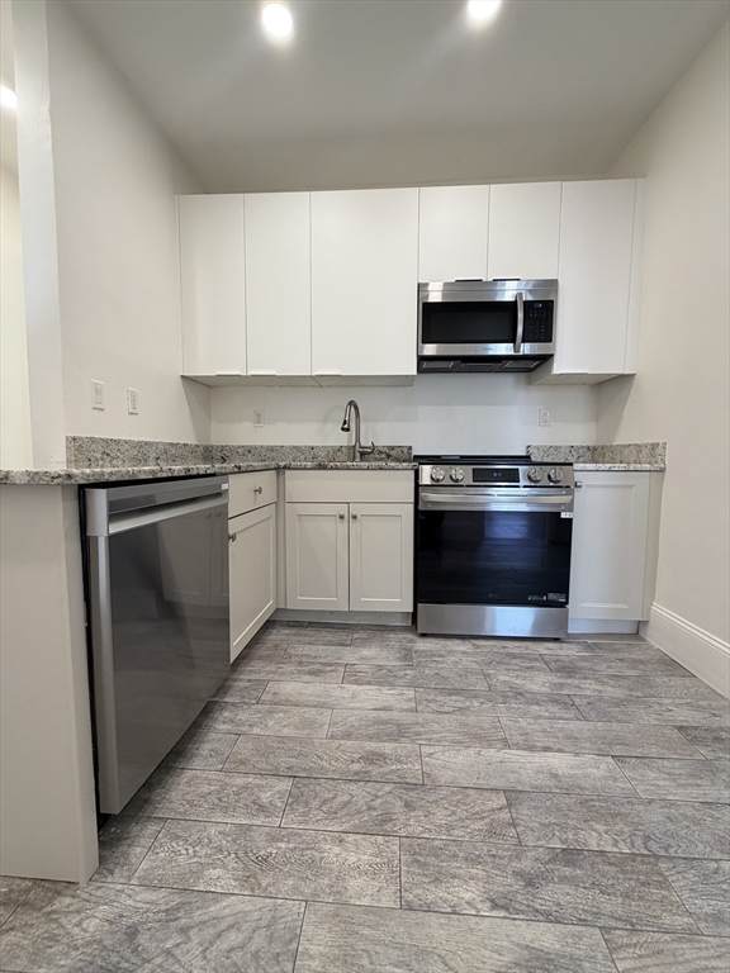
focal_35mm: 14
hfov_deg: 85.7
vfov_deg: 102.1
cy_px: 486
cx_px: 365
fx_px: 394
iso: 250
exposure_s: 1/60
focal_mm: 2.22
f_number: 2.2
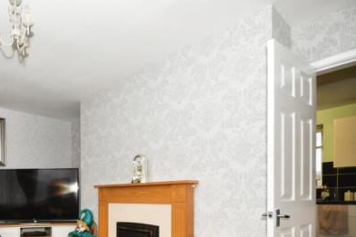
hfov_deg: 64.8
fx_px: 247
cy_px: 192
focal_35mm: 25
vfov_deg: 48.2
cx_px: 68
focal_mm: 10
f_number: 8
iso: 400
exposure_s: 1/60
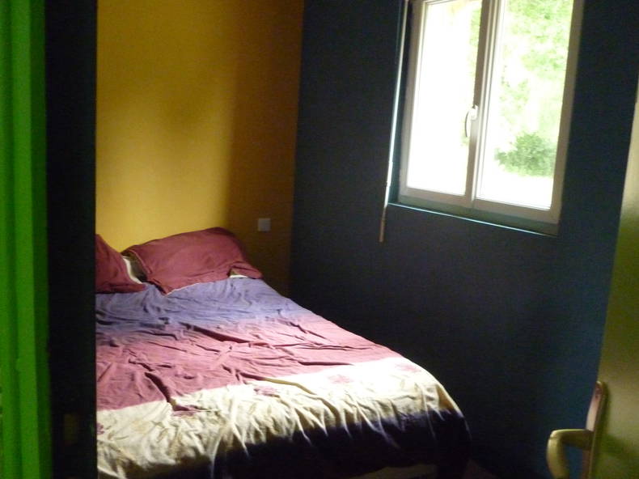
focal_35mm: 33
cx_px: 320
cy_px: 240
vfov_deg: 42.9
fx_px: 609
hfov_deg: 55.4
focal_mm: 5.5
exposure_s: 1/40
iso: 800
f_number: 2.8
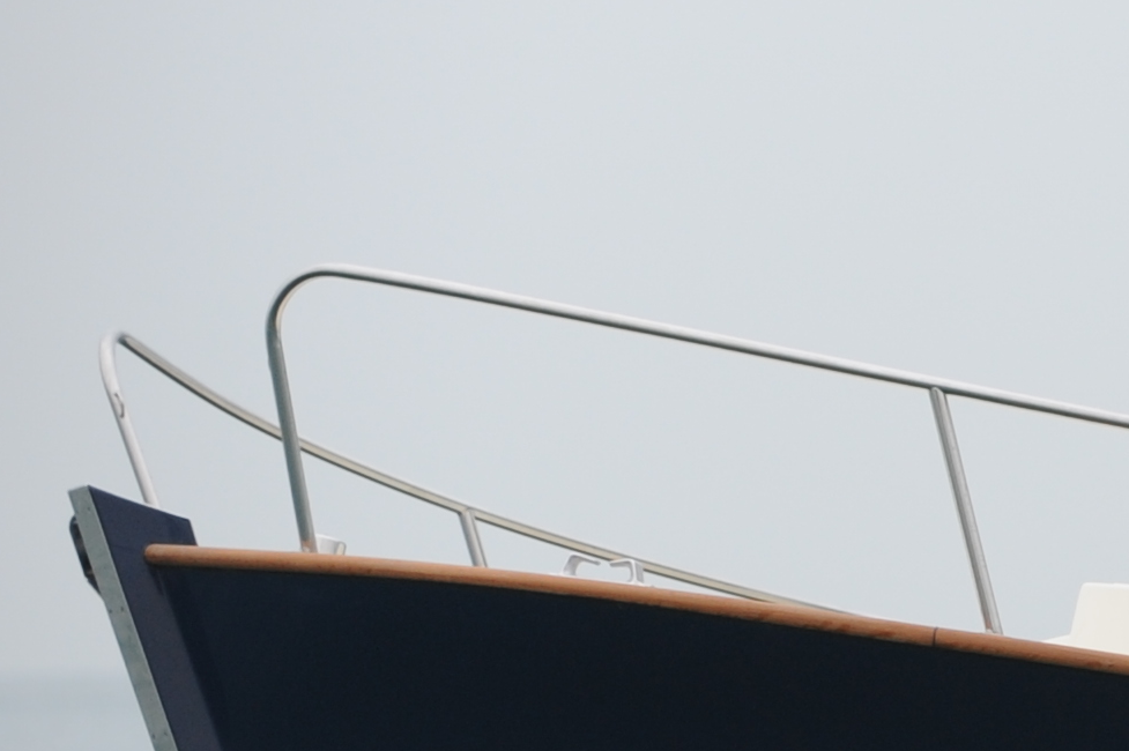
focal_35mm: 488
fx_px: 15293
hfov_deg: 4.2
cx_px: 2428
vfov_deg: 2.8
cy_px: 618
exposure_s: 1/320
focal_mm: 112
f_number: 4
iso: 400
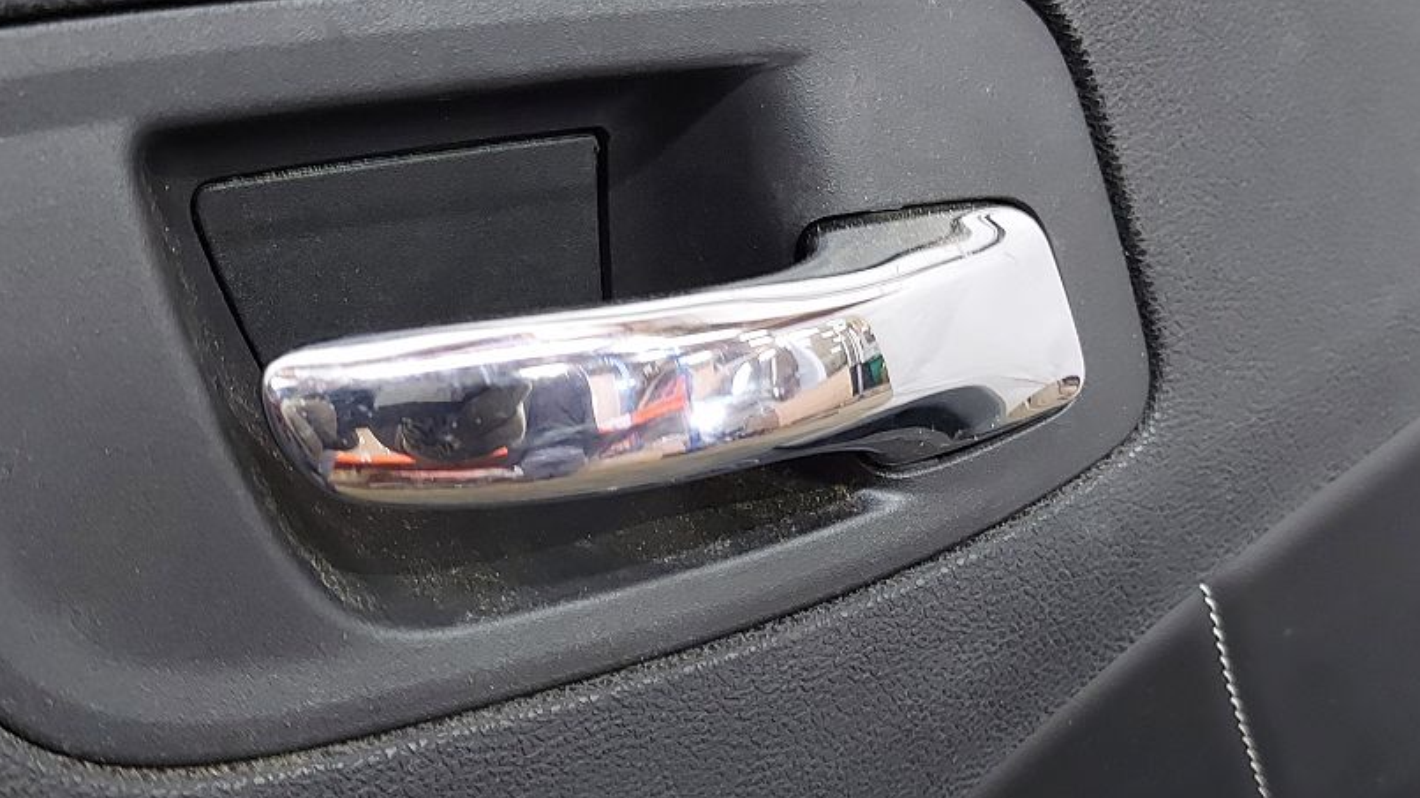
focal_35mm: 45
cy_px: 375
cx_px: 630
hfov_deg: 45.4
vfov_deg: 26.5
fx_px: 1694
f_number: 1.8
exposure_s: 1/33
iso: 250
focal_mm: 5.23
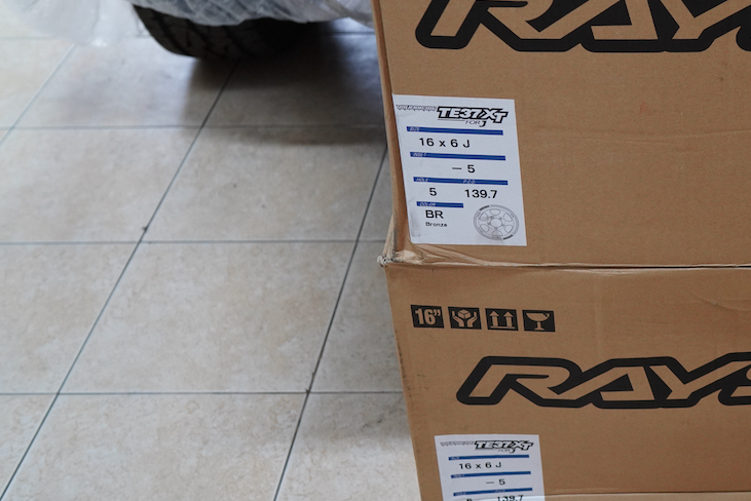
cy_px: 143
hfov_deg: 28.8
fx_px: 1398
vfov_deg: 20.2
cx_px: 685
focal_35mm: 67
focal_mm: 35
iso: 1600
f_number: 4
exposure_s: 1/40
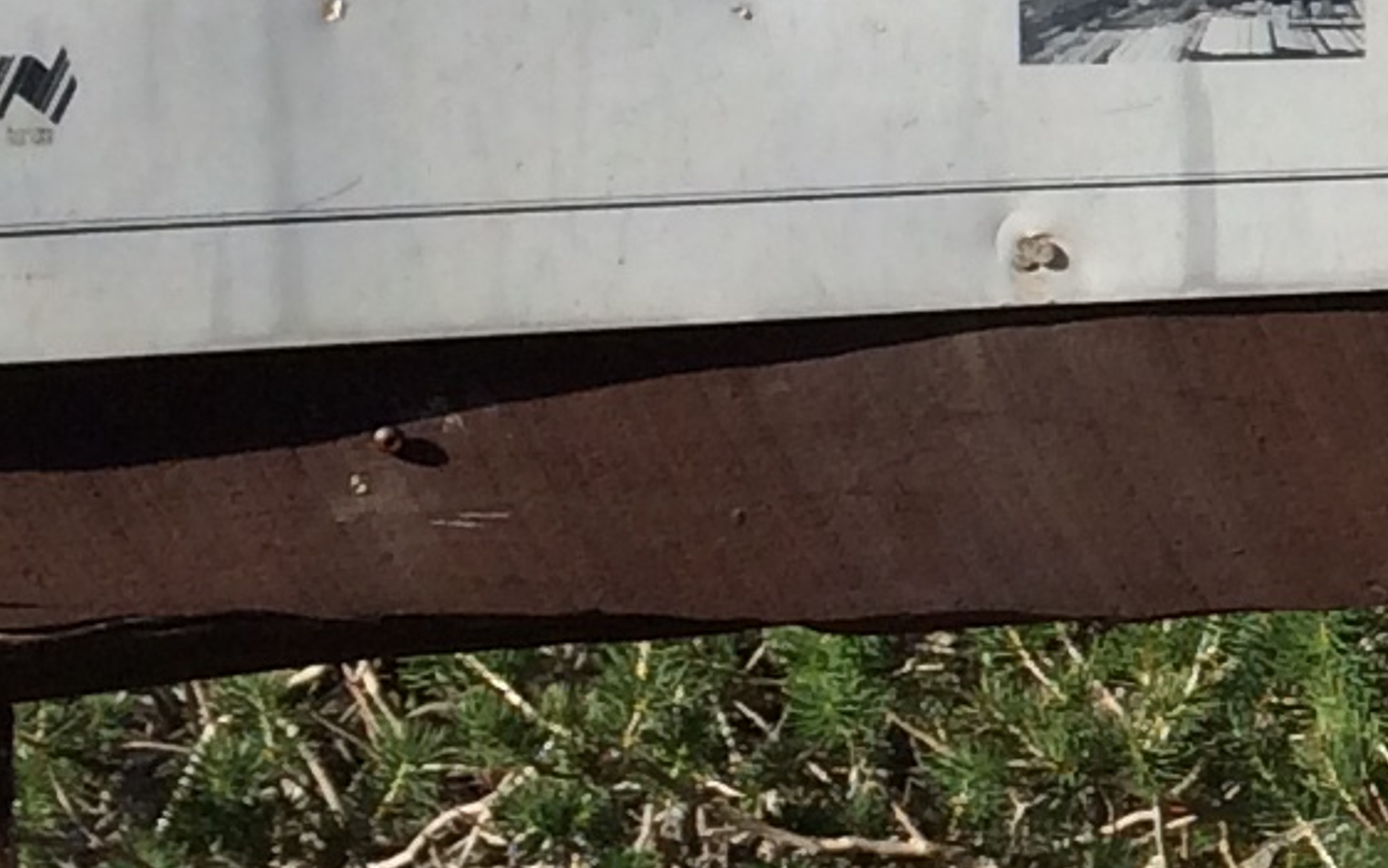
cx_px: 3271
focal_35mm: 185
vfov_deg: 7.1
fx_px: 7000
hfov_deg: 10.0
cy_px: 359
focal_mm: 4.12
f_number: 2.2
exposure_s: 1/1580
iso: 32
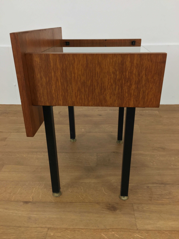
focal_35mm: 29
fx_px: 200
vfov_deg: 61.7
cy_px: 120
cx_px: 90
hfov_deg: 48.2
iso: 50
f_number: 2.2
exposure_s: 1/33
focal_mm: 4.15
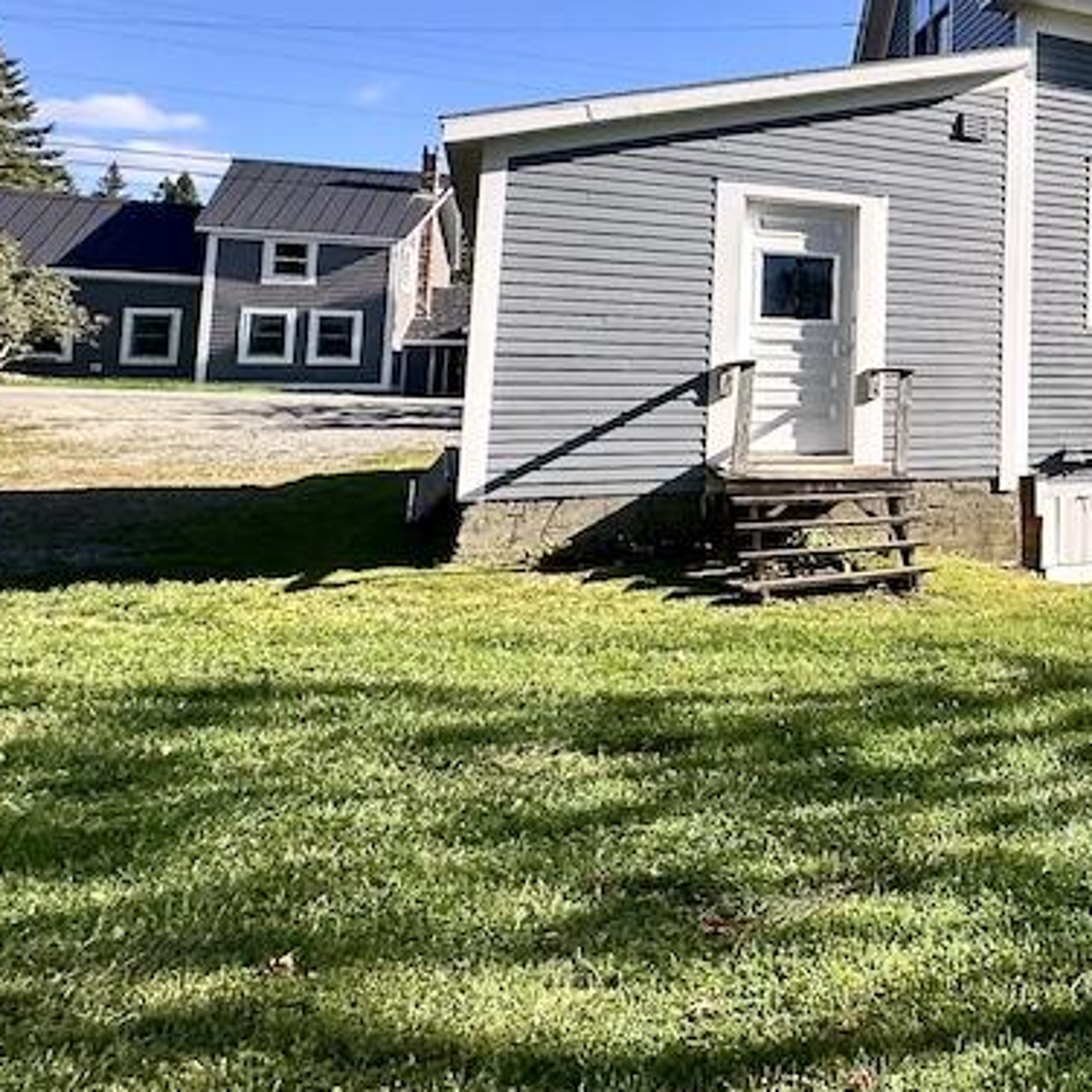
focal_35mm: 34
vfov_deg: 47.3
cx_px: 1458
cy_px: 322
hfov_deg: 33.4
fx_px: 1213
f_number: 2.2
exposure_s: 1/1370
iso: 50
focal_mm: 2.22
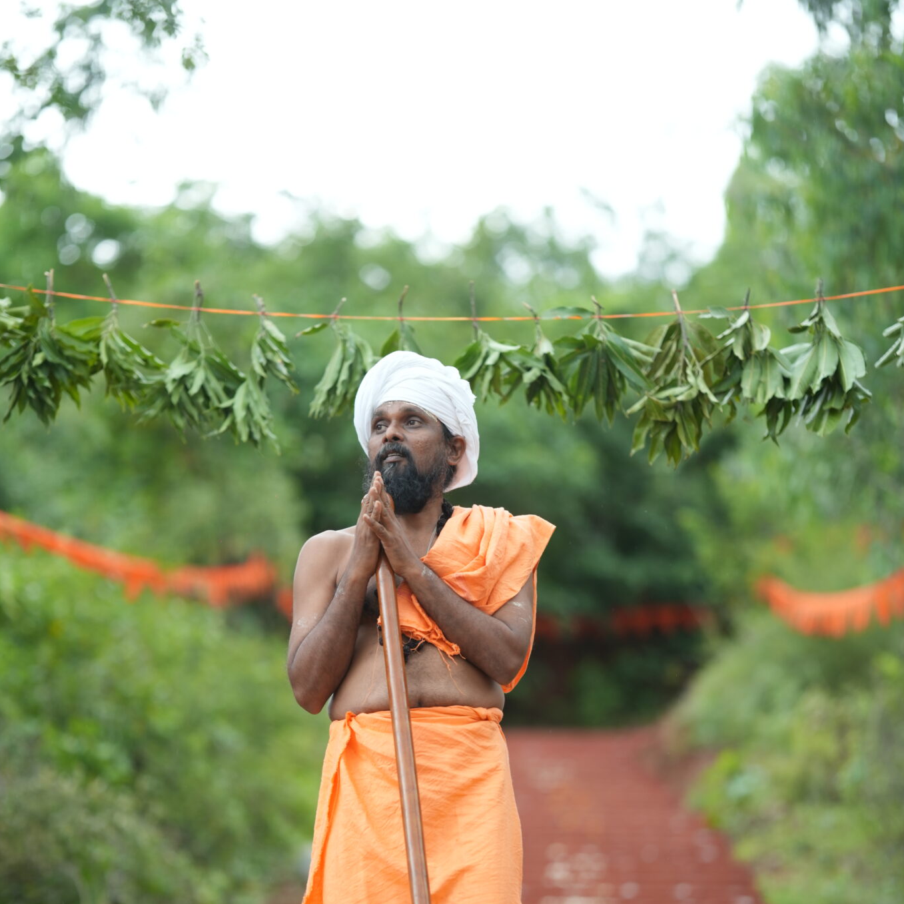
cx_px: 453
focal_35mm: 109
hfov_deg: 16.0
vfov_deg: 15.9
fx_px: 3220
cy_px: 656
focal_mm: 85
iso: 250
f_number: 1.4
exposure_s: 1/320
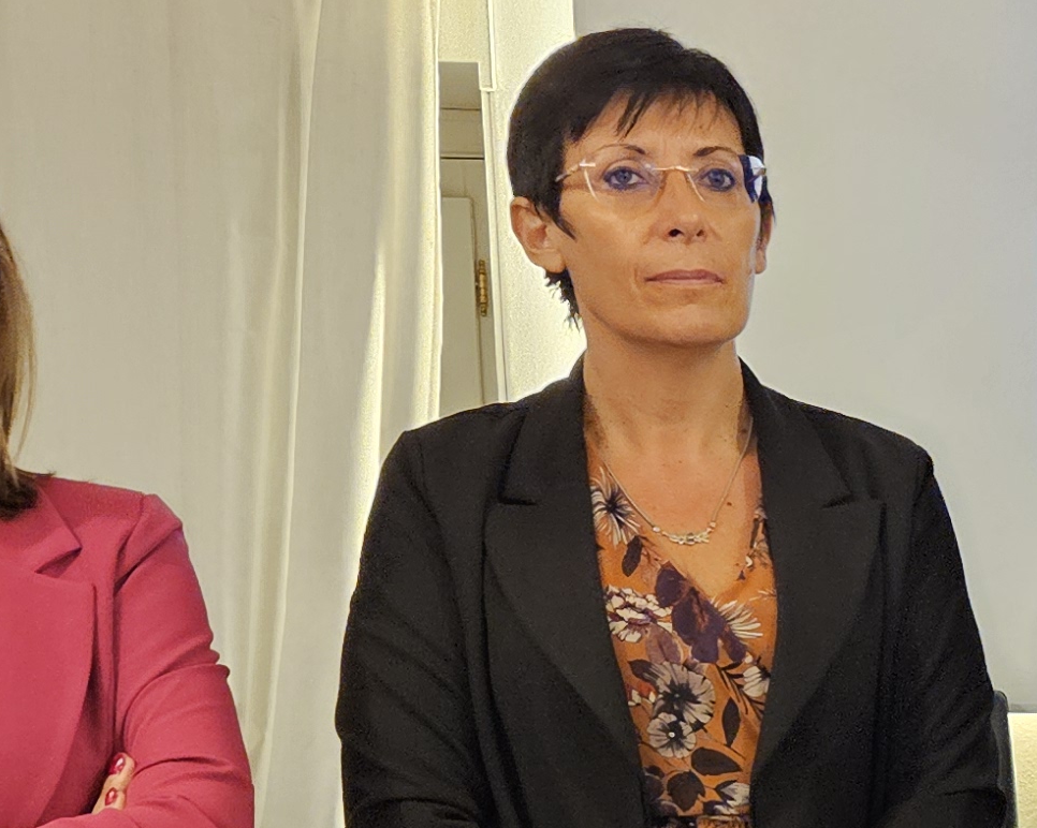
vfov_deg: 16.2
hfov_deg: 17.9
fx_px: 2853
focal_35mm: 93
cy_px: 832
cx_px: 1642
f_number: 1.8
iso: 640
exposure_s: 1/100
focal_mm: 5.4
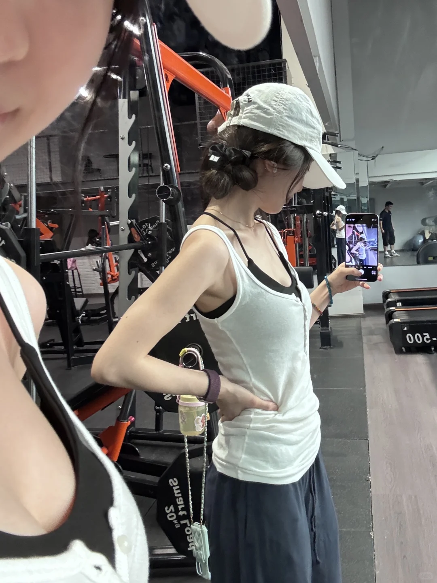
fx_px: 505
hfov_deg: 46.8
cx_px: 218
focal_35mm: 30
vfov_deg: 60.0
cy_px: 292
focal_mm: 2.69
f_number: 1.9
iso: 400
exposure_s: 1/35
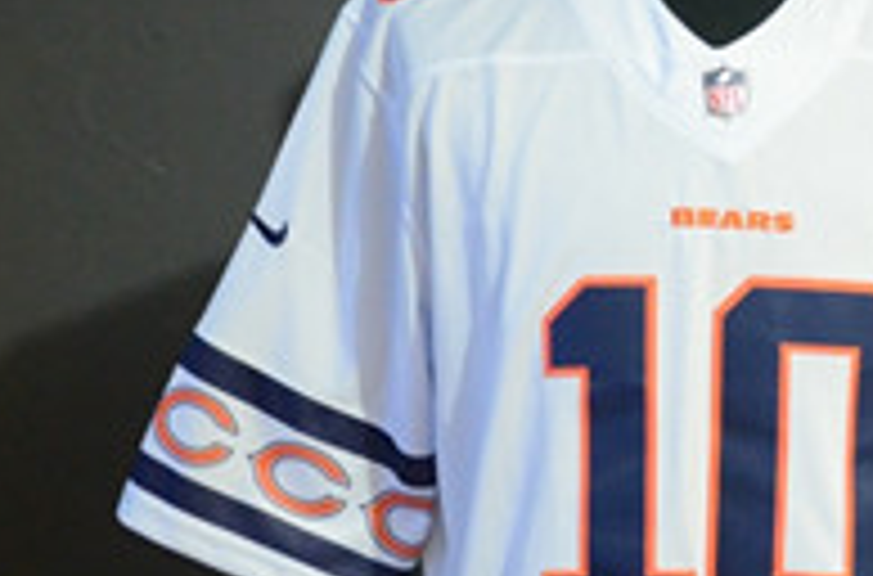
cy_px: 443
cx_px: 1053
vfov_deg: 5.9
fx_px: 5608
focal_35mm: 232
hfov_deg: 8.8
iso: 4000
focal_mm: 60
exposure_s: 1/20
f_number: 5
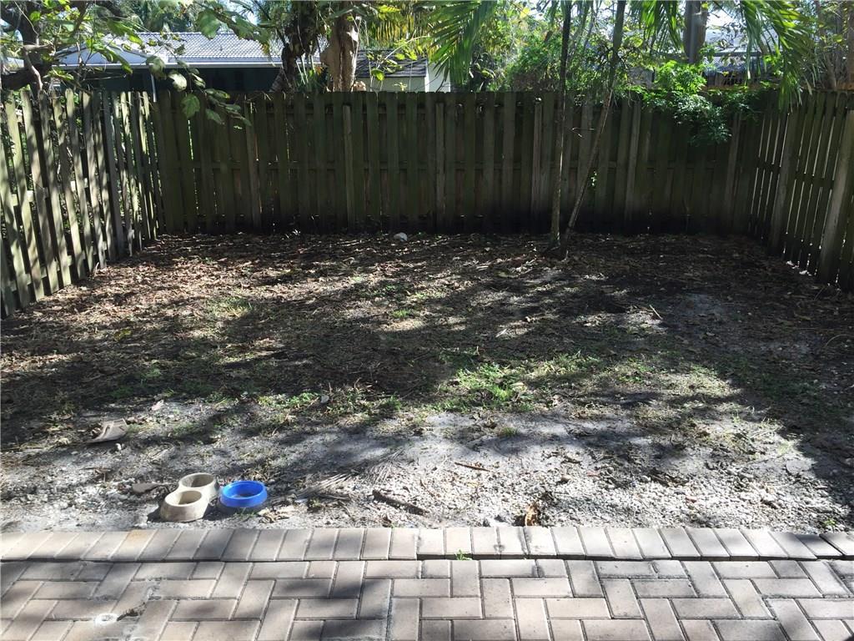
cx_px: 427
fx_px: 715
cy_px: 320
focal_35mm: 29
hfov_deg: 61.7
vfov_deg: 48.2
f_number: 2.2
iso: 32
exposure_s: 1/173
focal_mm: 4.15
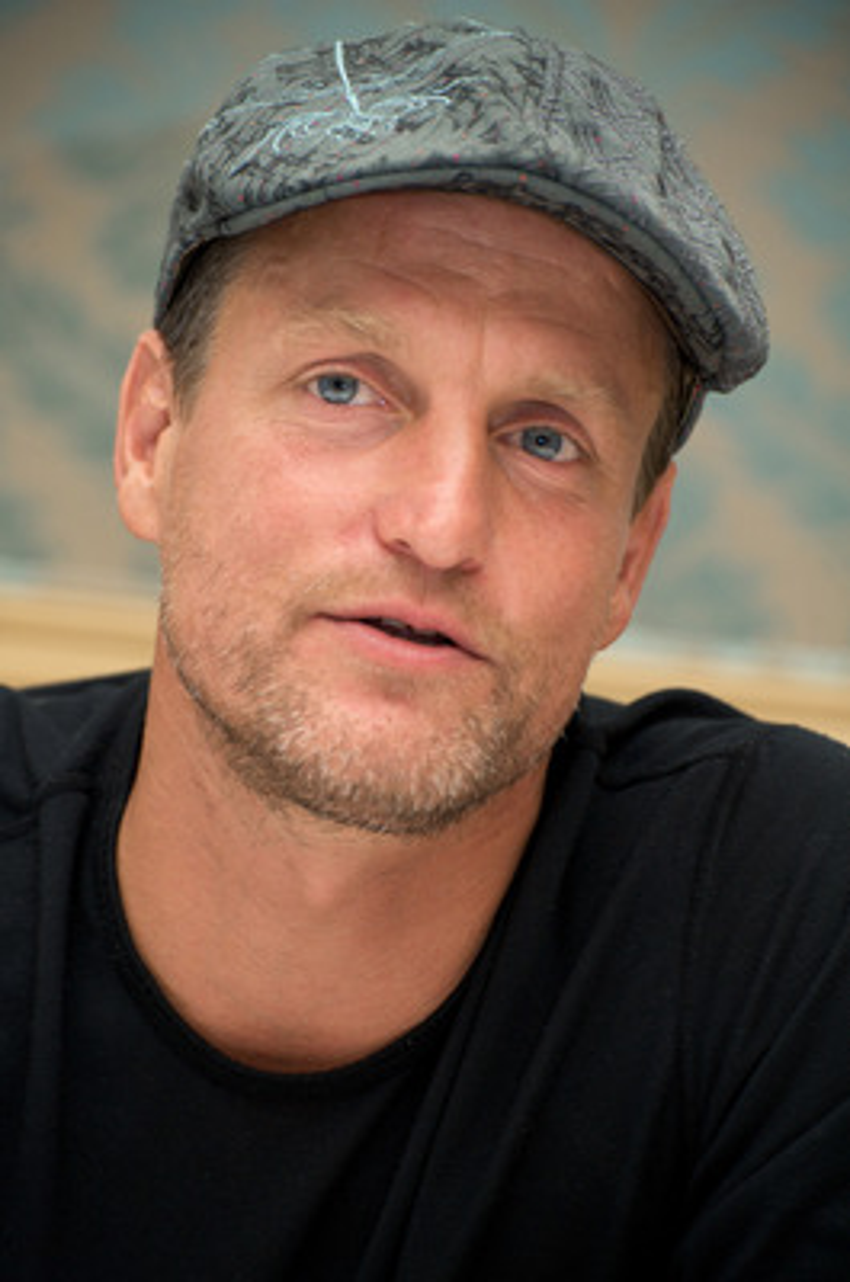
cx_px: 425
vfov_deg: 13.3
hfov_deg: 8.8
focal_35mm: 155
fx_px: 5513
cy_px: 641
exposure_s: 1/60
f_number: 5.6
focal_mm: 155
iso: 640
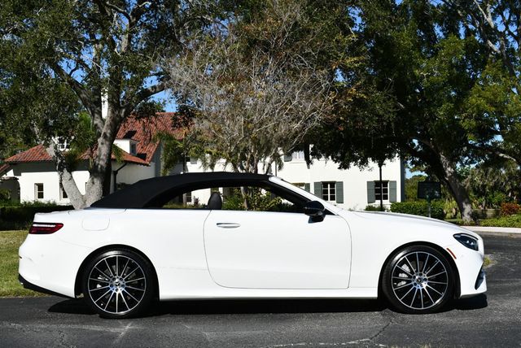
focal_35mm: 52
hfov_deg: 38.2
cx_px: 260
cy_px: 174
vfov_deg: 26.0
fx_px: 753
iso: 100
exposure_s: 1/400
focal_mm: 26
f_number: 10
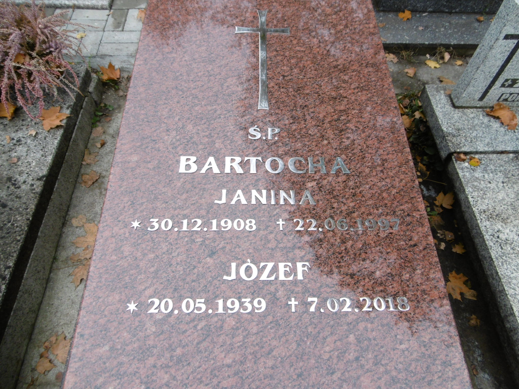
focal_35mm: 24
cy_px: 194
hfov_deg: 71.6
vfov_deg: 56.8
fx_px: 360
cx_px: 260
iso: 100
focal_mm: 4.3
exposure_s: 1/200
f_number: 3.1
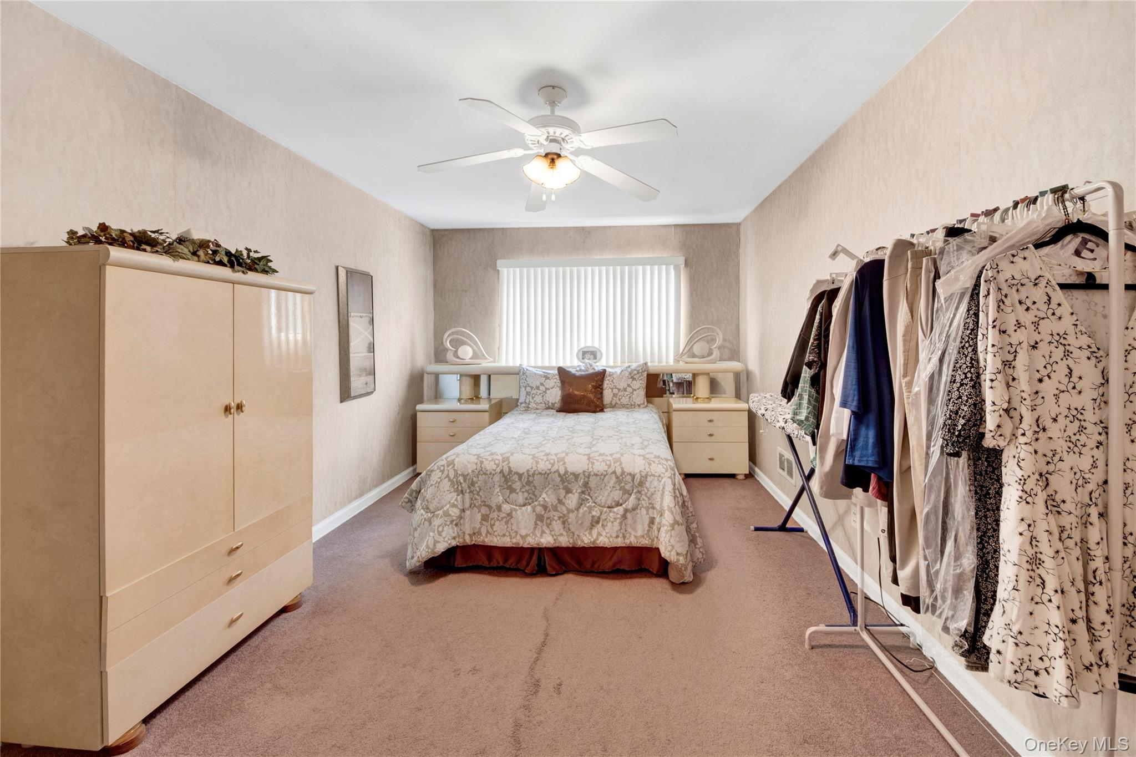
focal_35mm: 12
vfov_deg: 90.0
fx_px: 379
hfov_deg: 112.6
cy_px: 378
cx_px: 568
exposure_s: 1/3
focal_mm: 8
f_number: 8
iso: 100
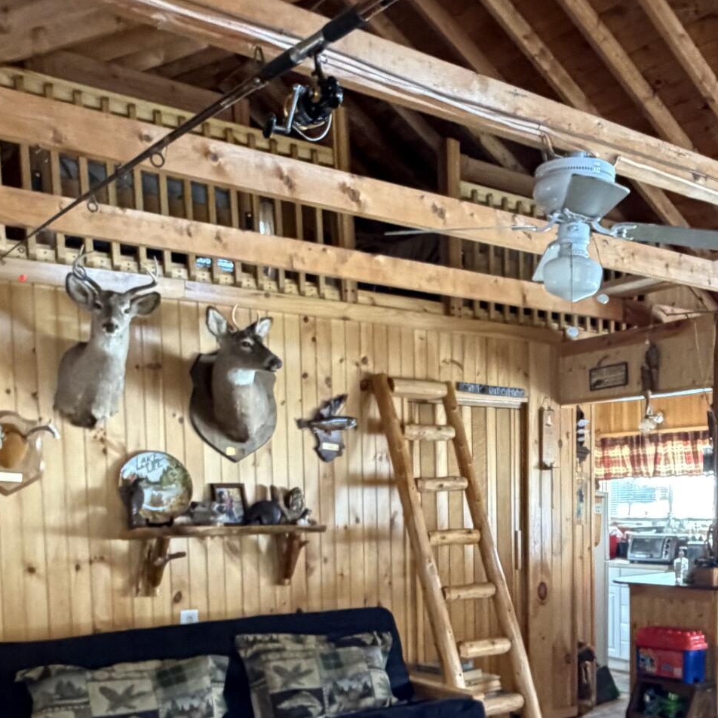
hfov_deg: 42.1
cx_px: 498
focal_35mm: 39
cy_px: 566
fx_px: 915
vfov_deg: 41.2
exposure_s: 1/60
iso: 640
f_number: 2.2
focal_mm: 2.22
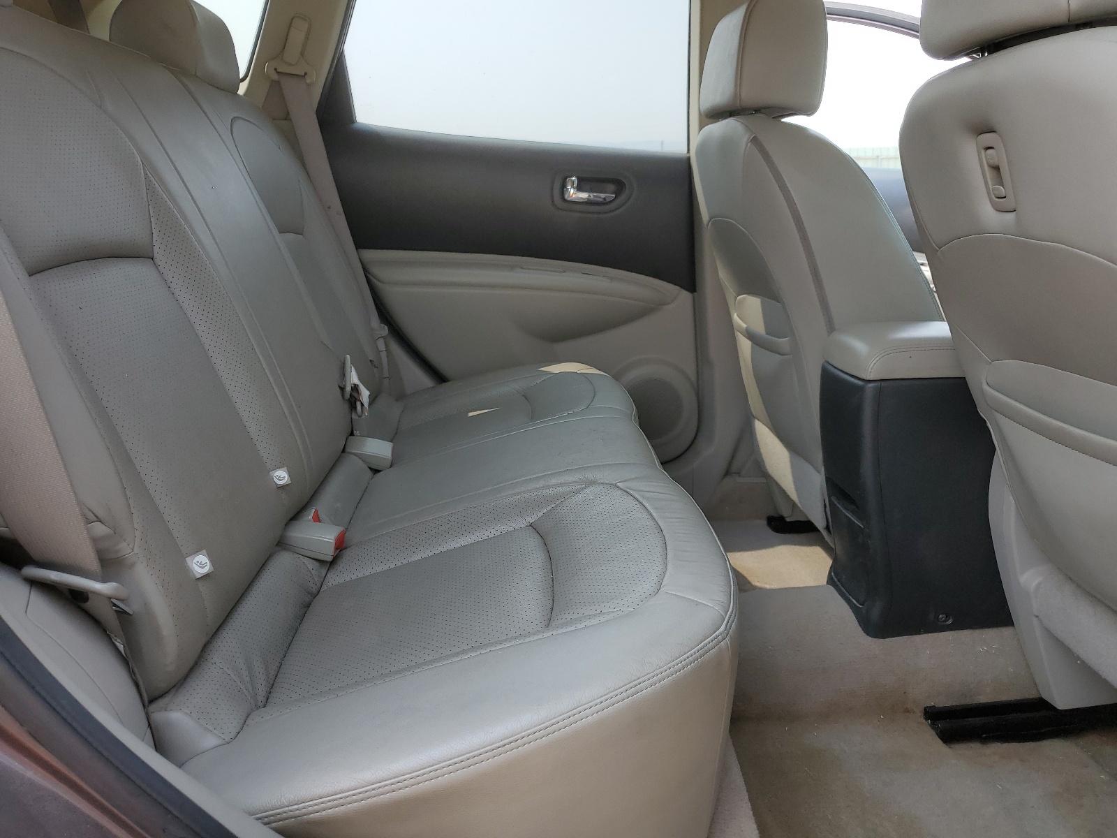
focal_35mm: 26
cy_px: 419
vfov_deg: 53.1
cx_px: 558
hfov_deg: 67.3
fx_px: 839
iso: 50
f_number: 1.5
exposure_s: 1/667
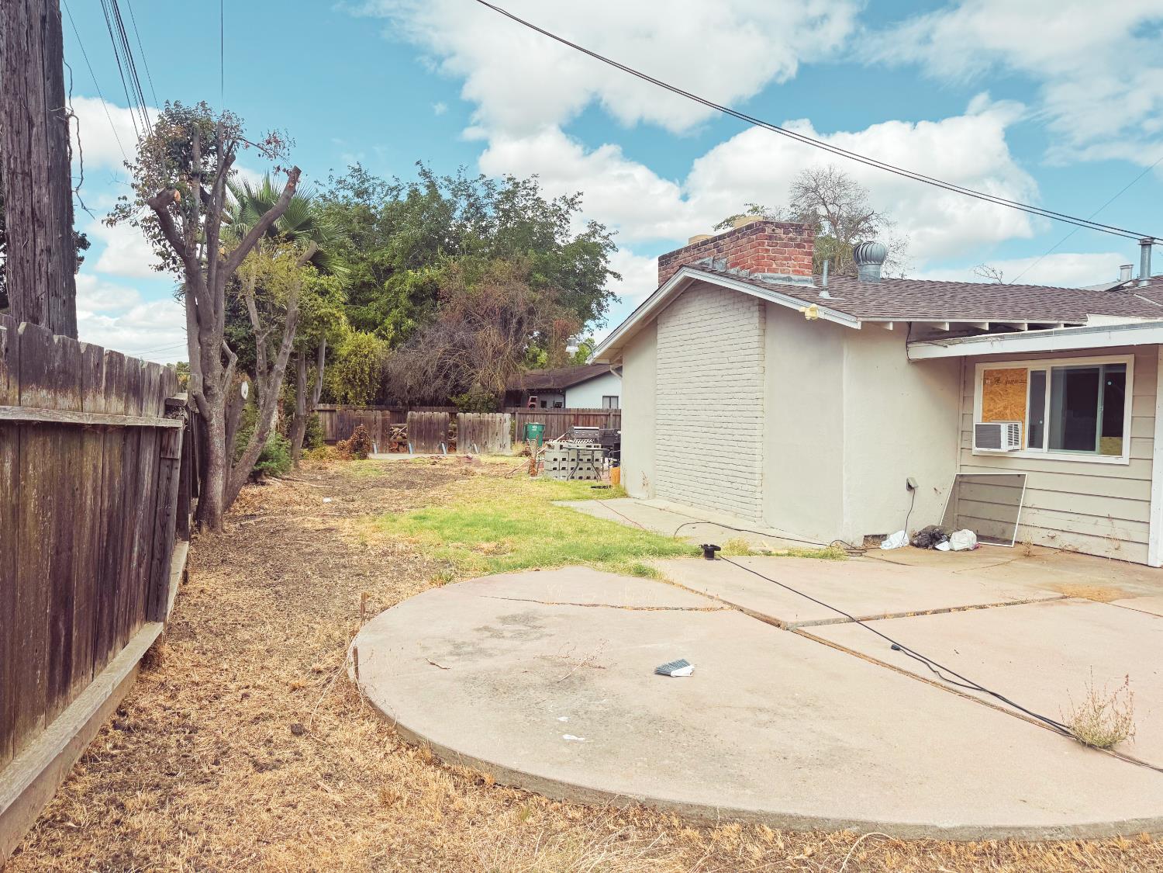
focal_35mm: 24
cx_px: 582
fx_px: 806
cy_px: 436
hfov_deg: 71.6
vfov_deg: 56.8
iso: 80
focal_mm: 6.76
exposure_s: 1/4049
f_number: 1.78
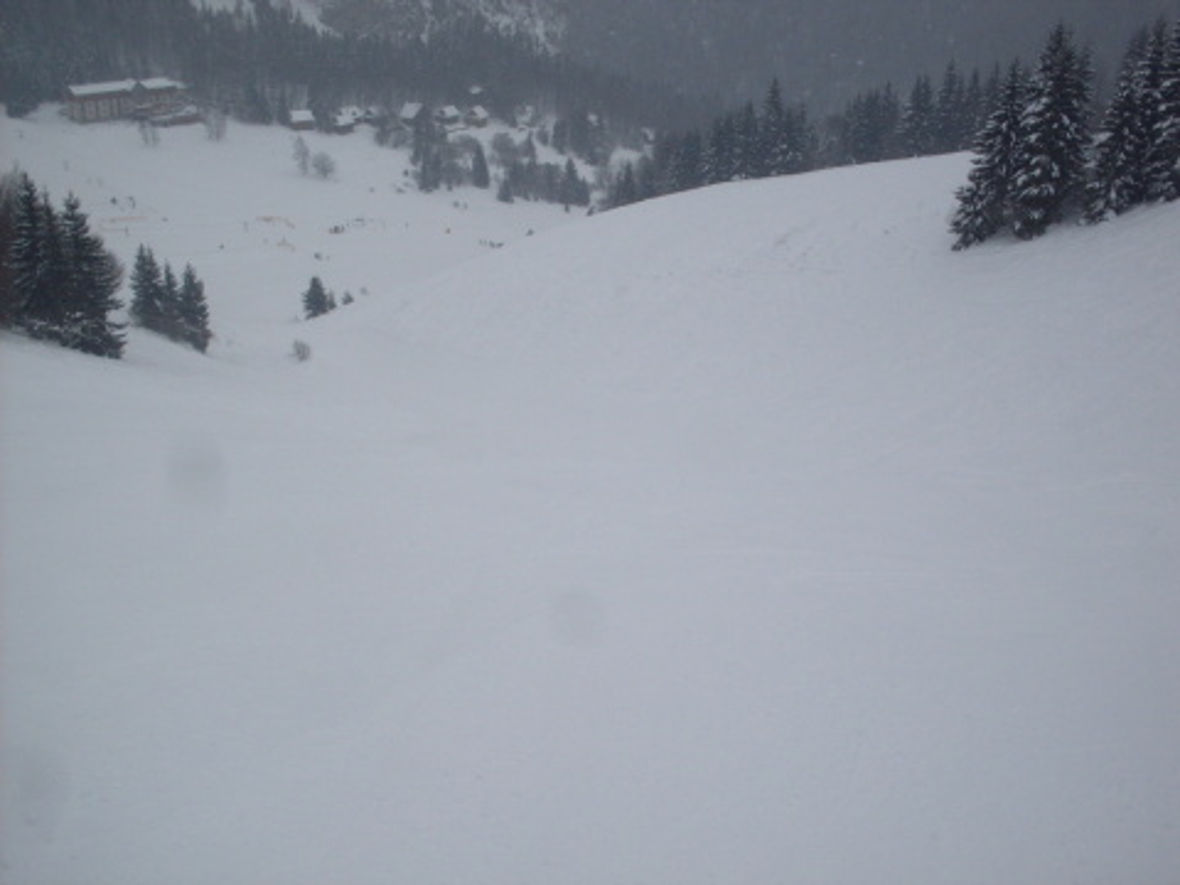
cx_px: 590
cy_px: 442
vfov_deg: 37.7
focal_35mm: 38
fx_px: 1295
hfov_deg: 49.0
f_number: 8.4
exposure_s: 1/350
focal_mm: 6.3
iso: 80
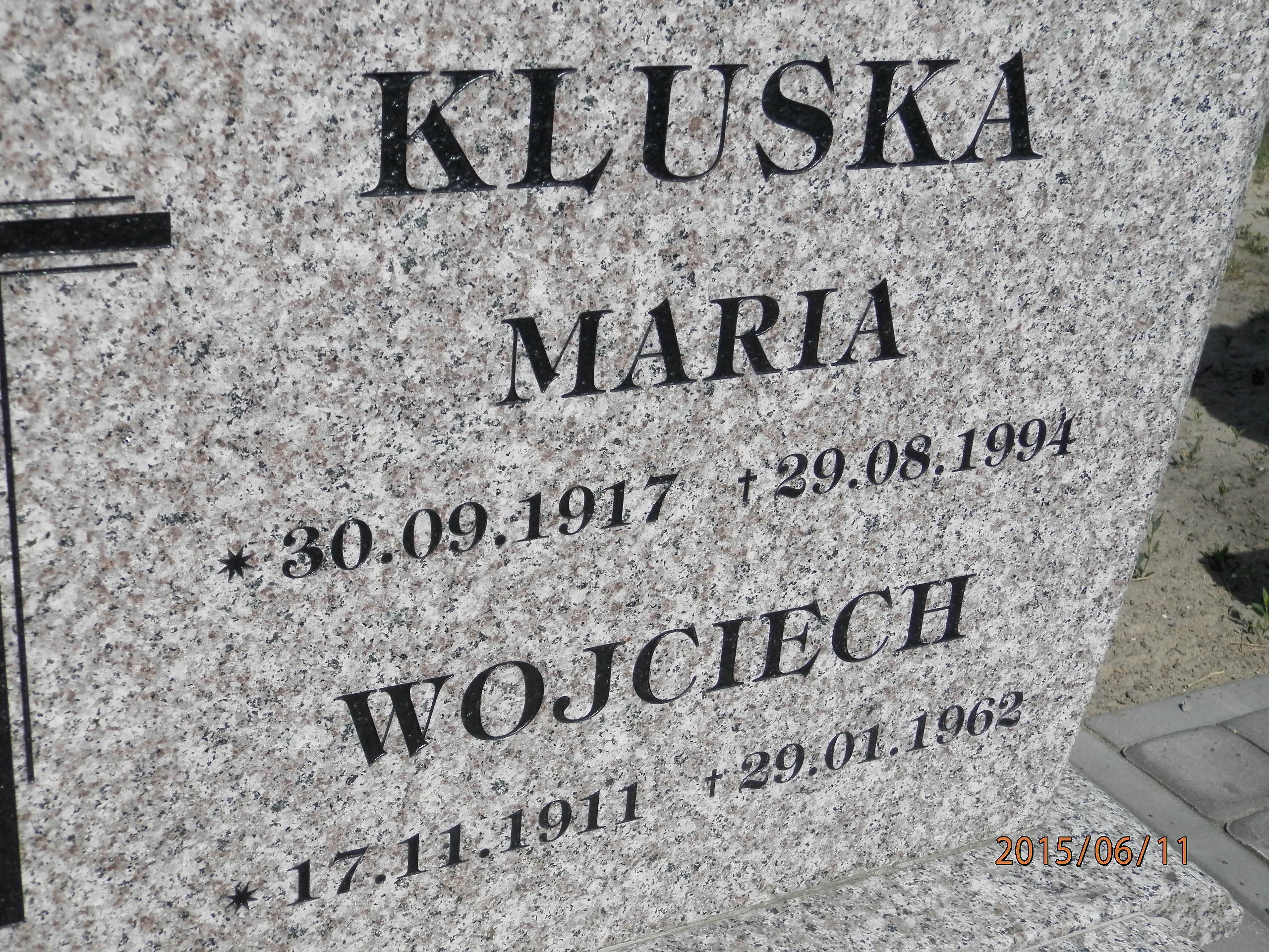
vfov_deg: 31.5
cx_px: 634
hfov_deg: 41.2
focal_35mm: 46
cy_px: 476
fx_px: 1686
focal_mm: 8.2
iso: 100
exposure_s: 1/160
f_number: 10.2
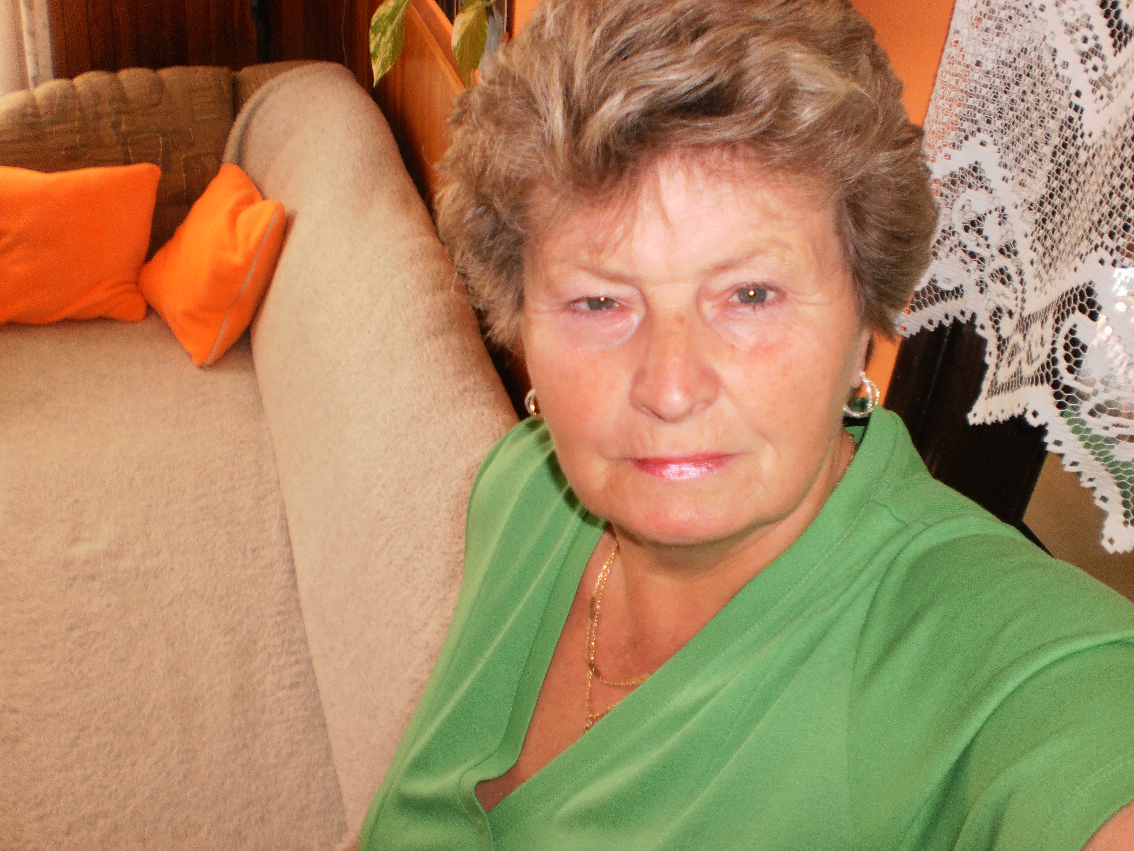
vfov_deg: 39.7
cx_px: 567
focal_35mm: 36
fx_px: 1179
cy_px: 426
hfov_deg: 51.4
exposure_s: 1/30
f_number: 3.1
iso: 125
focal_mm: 6.3
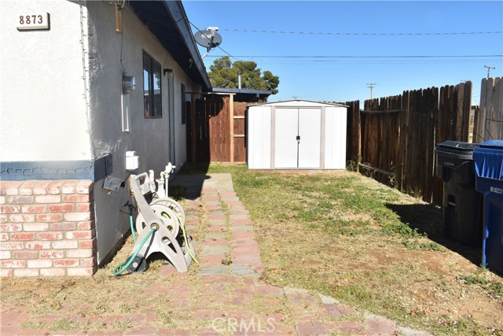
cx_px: 252
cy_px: 168
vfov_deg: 41.7
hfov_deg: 59.5
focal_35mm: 32
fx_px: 440
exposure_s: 1/200
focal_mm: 21
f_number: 13
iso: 100
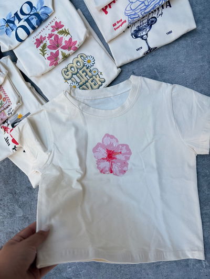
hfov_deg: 53.1
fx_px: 210
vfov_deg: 67.3
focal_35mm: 26
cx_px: 105
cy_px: 140
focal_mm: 5.96
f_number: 1.6
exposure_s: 1/629
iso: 50
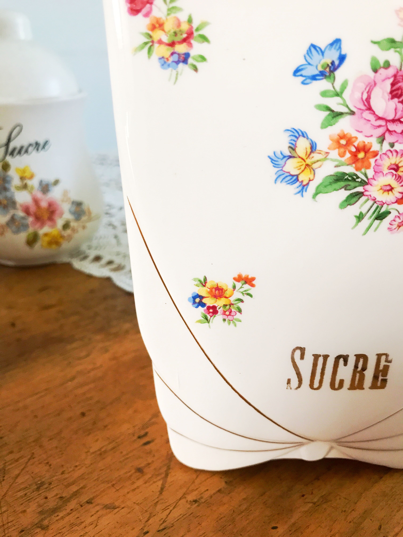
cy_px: 268
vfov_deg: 63.4
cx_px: 202
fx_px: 435
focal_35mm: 28
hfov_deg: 49.7
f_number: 1.8
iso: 64
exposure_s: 1/17
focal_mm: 3.99
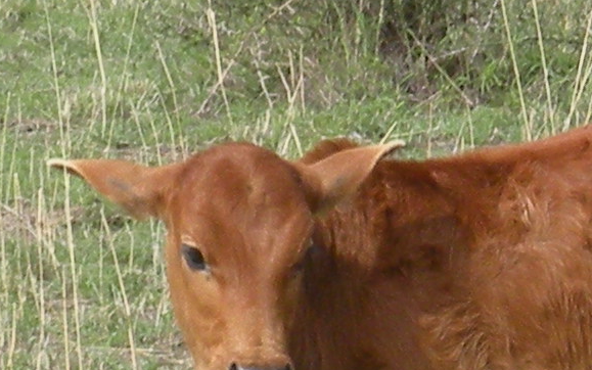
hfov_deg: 4.1
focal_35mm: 508
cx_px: 1328
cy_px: 293
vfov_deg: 2.6
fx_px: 8197
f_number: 6.3
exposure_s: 1/198
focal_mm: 13.4
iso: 64
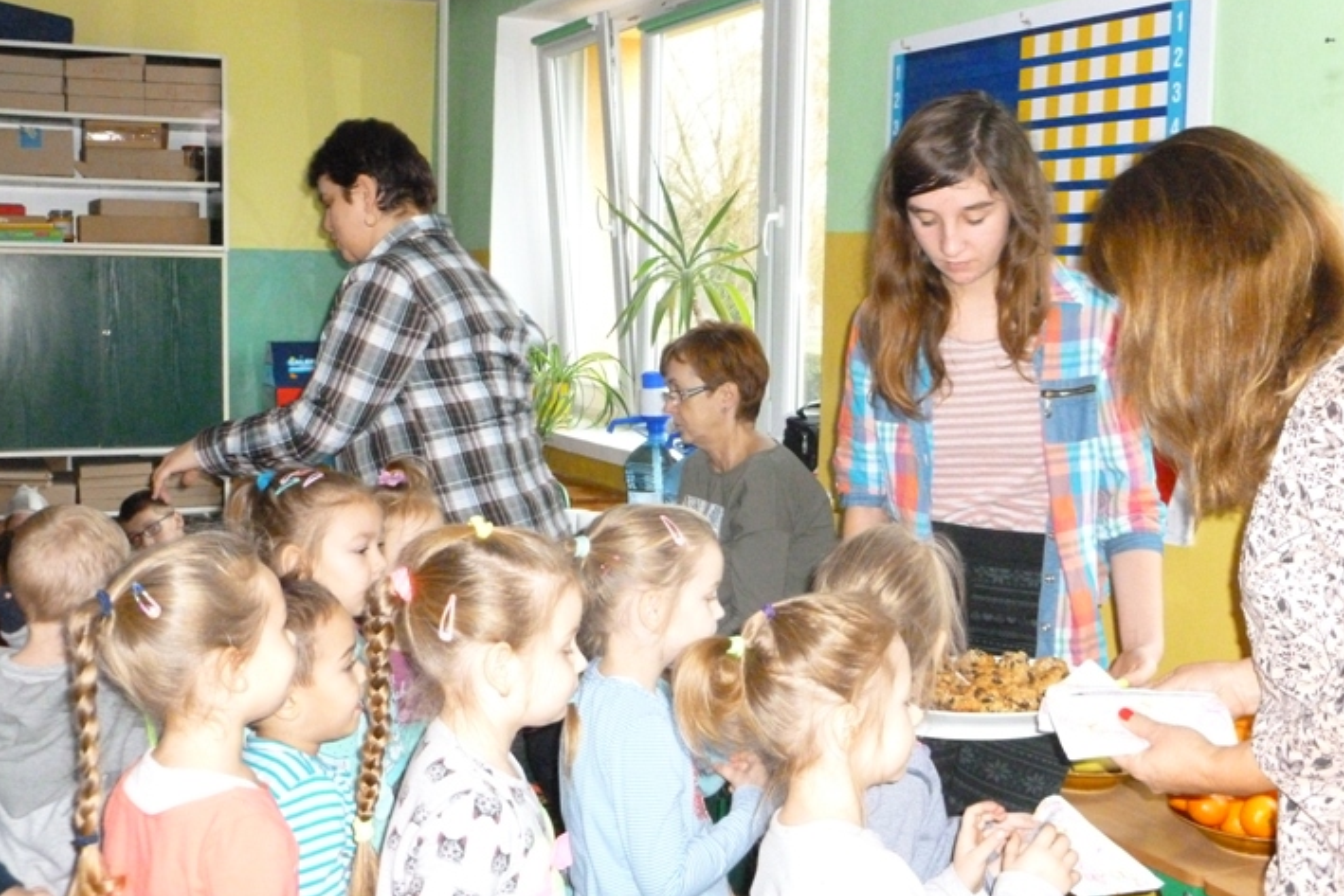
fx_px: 1531
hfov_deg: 47.4
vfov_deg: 32.6
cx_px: 676
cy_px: 462
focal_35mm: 41
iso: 1000
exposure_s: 1/60
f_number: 3.7
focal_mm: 6.9
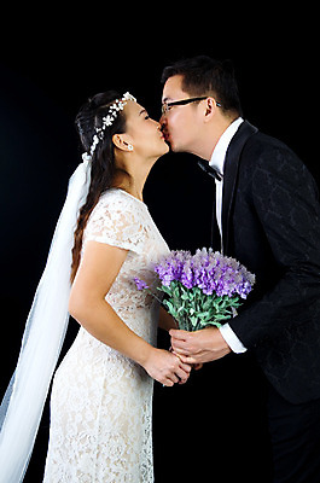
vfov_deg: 35.1
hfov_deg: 23.7
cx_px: 160
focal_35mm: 57
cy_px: 242
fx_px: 763
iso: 160
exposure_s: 1/160
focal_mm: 38
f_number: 7.1
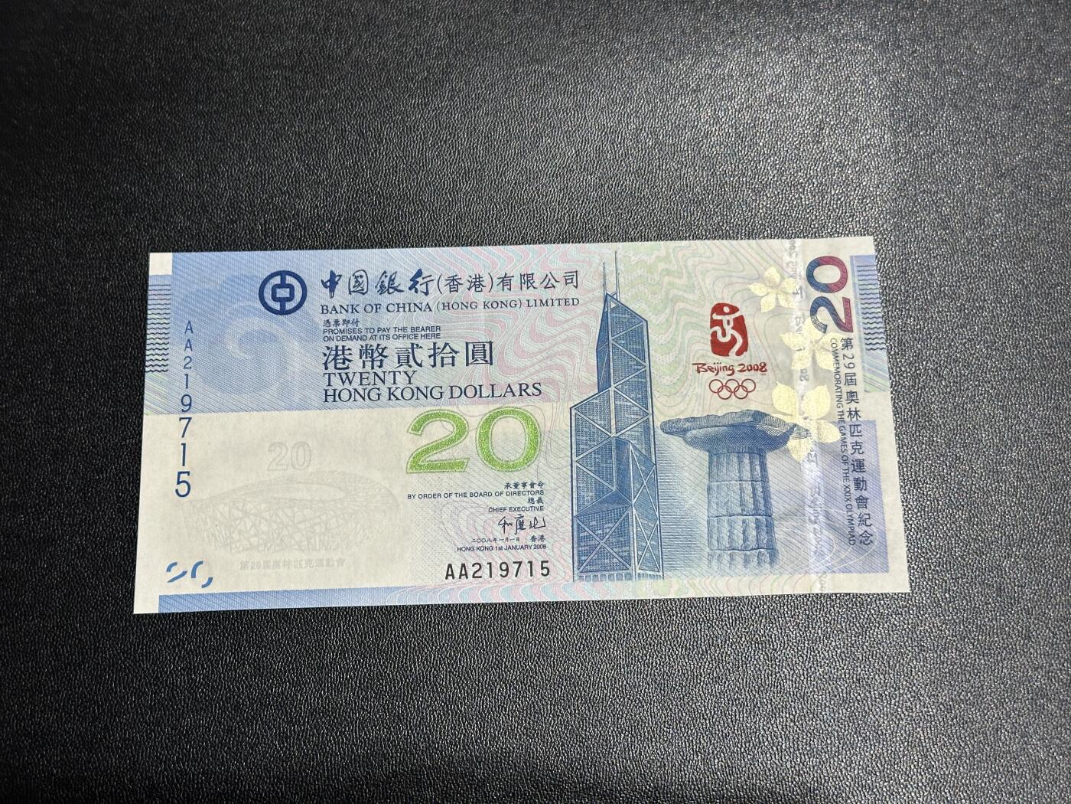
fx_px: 1485
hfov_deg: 39.7
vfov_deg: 30.3
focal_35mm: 48
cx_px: 536
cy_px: 402
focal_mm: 6.86
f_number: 1.78
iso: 100
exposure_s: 1/50
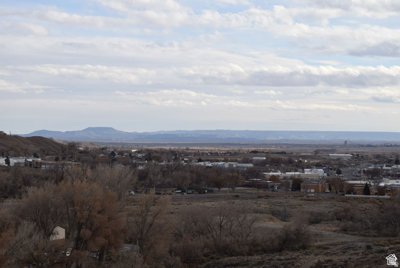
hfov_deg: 24.6
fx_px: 918
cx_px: 200
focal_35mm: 82
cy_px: 134
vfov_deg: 16.6
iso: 100
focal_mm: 55
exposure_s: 1/200
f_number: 8
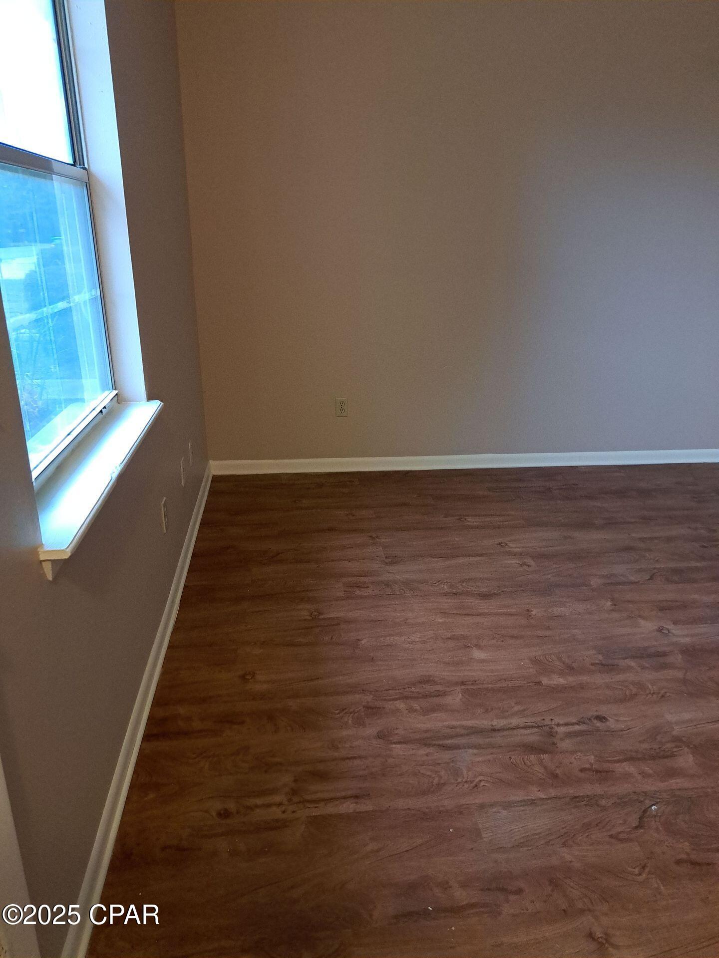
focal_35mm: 24
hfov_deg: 56.8
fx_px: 665
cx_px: 360
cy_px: 479
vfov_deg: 71.6
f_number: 1.8
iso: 285
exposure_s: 1/60.2
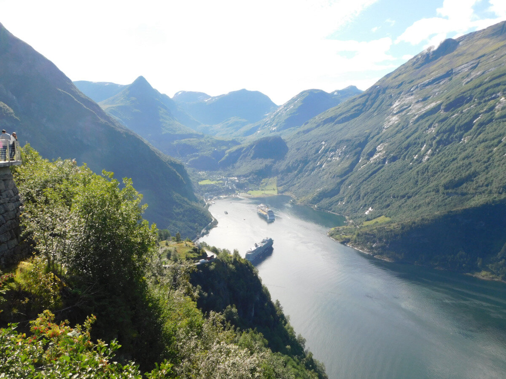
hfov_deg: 60.0
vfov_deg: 46.8
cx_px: 253
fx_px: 439
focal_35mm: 30
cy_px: 190
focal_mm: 5.3
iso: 125
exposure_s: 1/800
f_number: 3.2
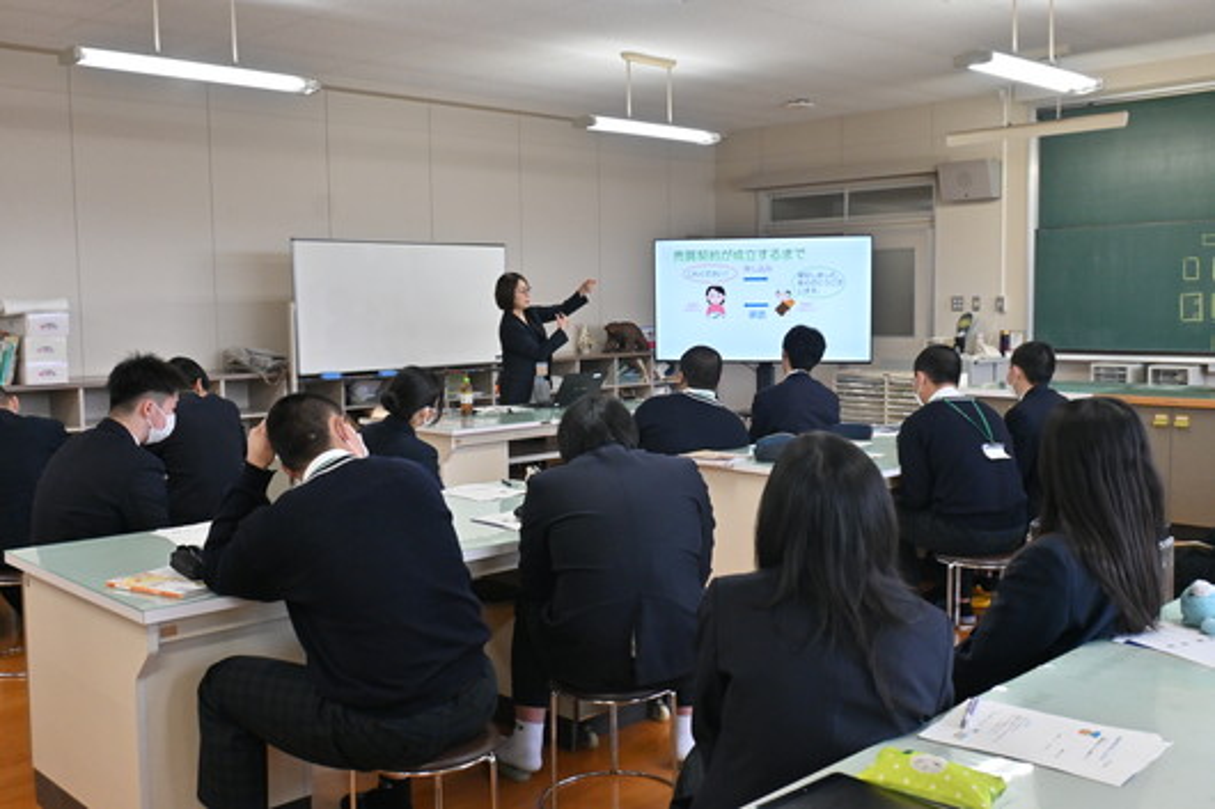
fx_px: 1164
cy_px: 404
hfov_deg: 55.1
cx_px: 608
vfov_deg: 38.3
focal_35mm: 34
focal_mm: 23
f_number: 5.6
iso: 1000
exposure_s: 1/125
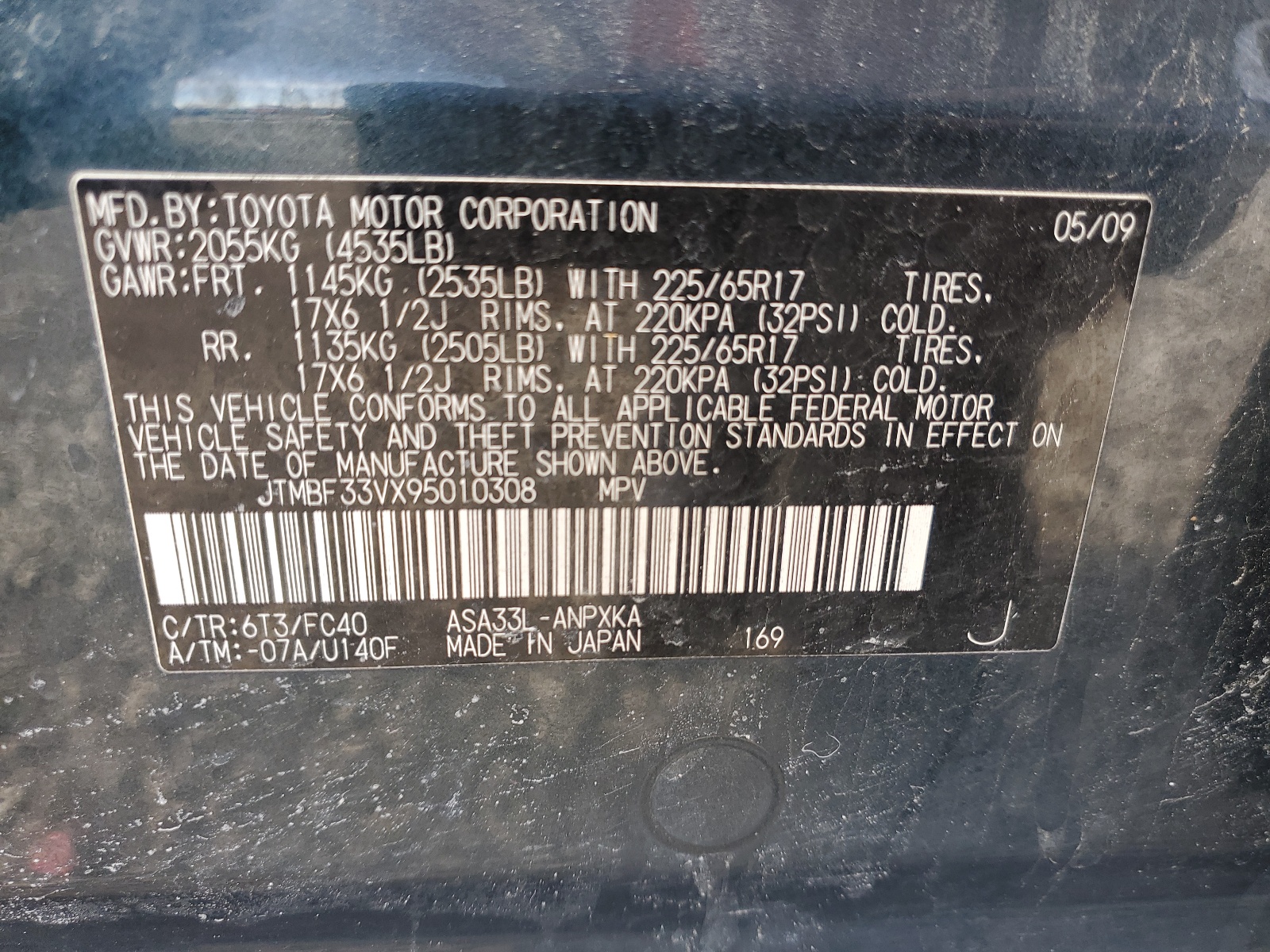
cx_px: 635
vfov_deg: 53.1
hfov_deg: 67.3
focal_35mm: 26
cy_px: 476
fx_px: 954
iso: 50
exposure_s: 1/132
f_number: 1.5
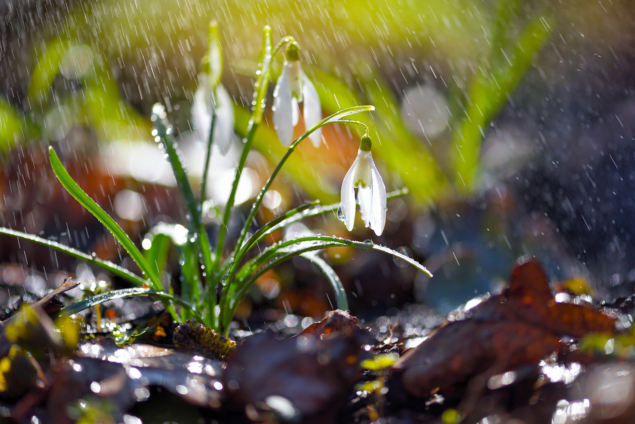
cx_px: 318
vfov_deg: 13.0
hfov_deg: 19.5
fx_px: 1852
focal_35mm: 105
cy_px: 212
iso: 200
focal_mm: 105
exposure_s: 1/1000
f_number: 3.5
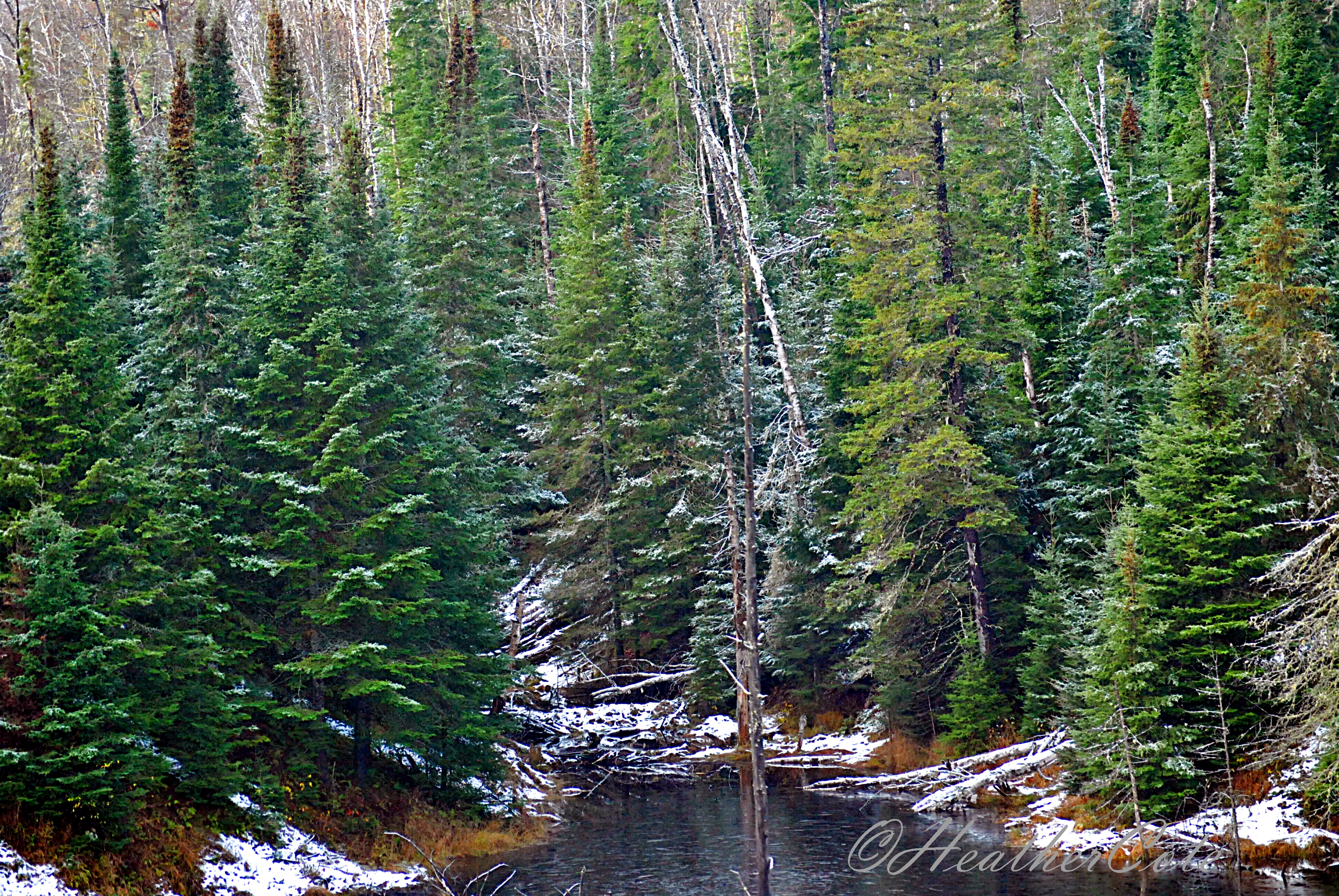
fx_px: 4748
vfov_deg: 10.8
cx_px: 670
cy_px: 448
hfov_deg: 16.1
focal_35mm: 128
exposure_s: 1/500
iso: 800
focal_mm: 85
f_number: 4.2
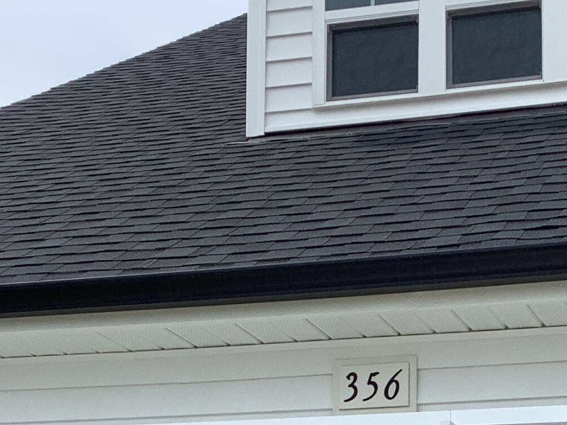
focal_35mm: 92
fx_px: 1507
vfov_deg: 15.2
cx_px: 457
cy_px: 584
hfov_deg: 21.0
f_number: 2.4
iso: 25
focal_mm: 3.3
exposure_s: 1/1664
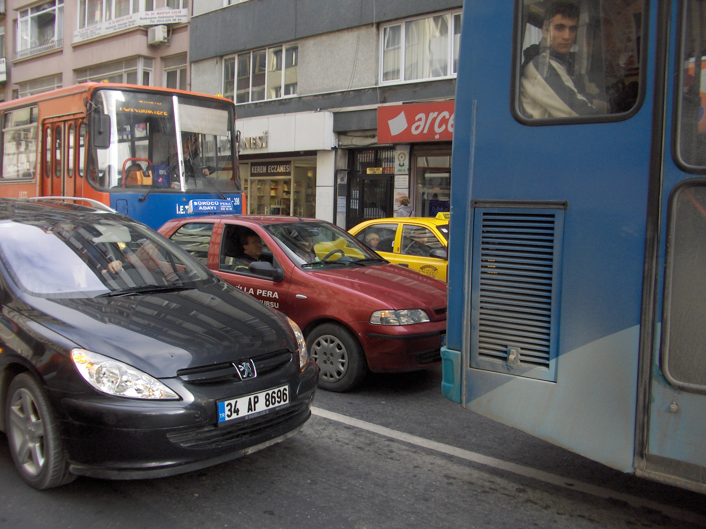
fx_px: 714
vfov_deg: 40.7
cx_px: 353
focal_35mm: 35
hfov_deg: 52.6
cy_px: 264
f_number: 2.6
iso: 100
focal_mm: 5.8
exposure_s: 1/306
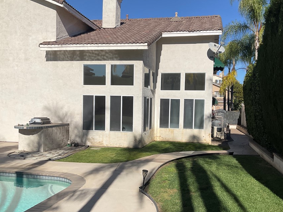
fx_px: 286
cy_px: 116
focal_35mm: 35
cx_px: 154
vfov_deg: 40.7
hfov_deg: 52.6
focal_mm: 3
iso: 16
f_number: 1.8
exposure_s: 1/4065
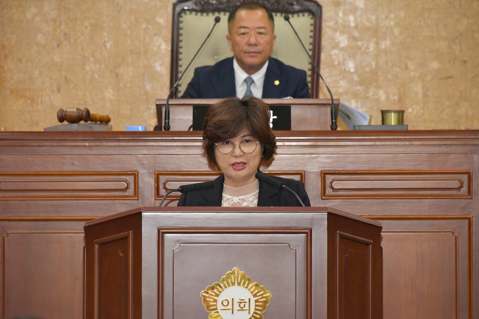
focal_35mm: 300
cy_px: 160
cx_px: 240
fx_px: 3992
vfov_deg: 4.6
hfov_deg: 6.9
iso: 9000
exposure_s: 1/320
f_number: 9
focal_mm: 300
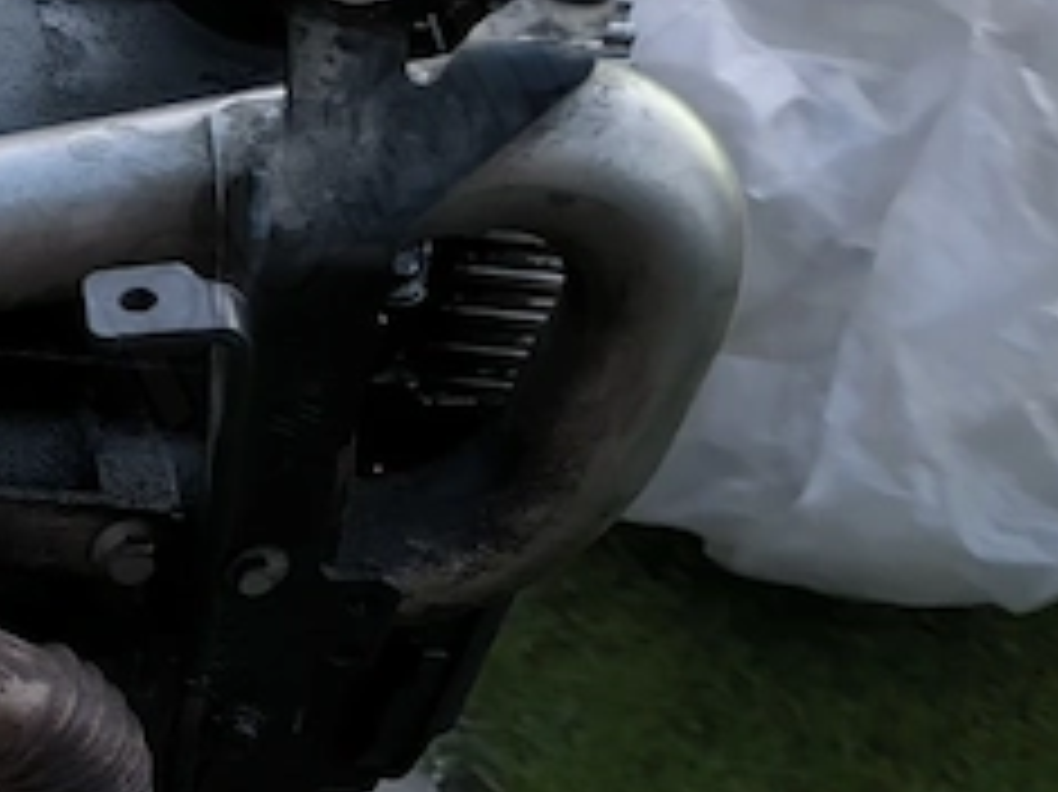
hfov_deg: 16.0
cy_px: 1242
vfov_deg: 14.0
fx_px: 2994
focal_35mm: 98
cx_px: -1013
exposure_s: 1/7.14
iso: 5000
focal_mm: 6.14
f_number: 1.65
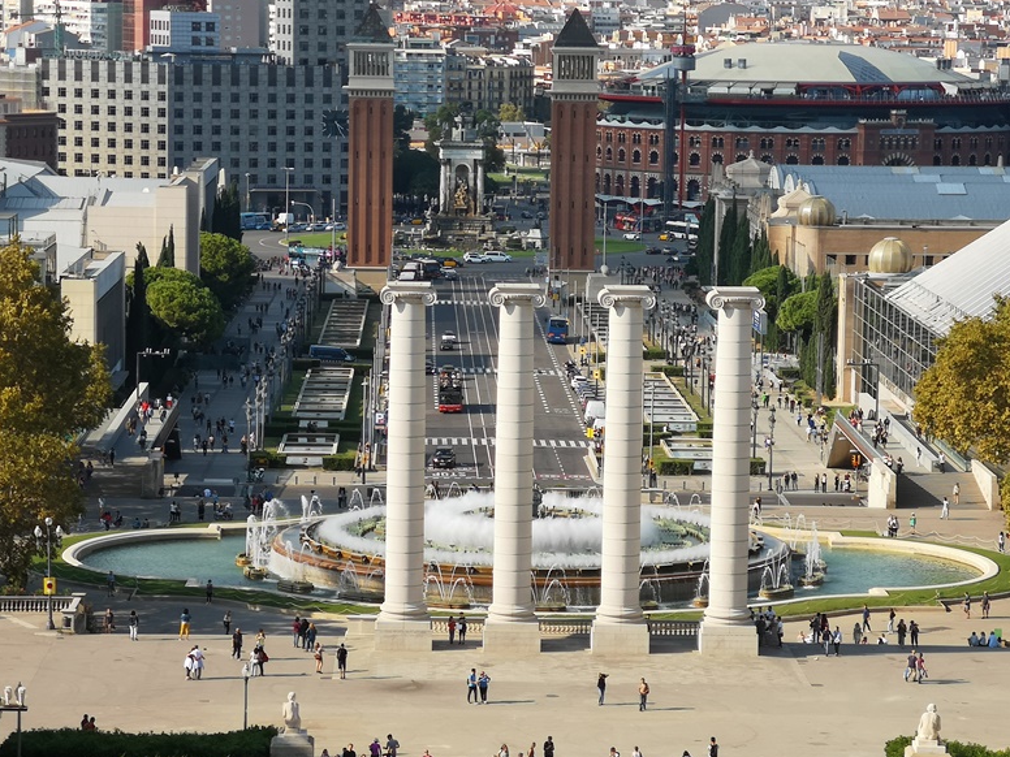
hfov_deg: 14.7
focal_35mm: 134
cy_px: 375
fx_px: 3910
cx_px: 515
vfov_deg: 11.1
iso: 50
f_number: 2.4
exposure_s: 1/997
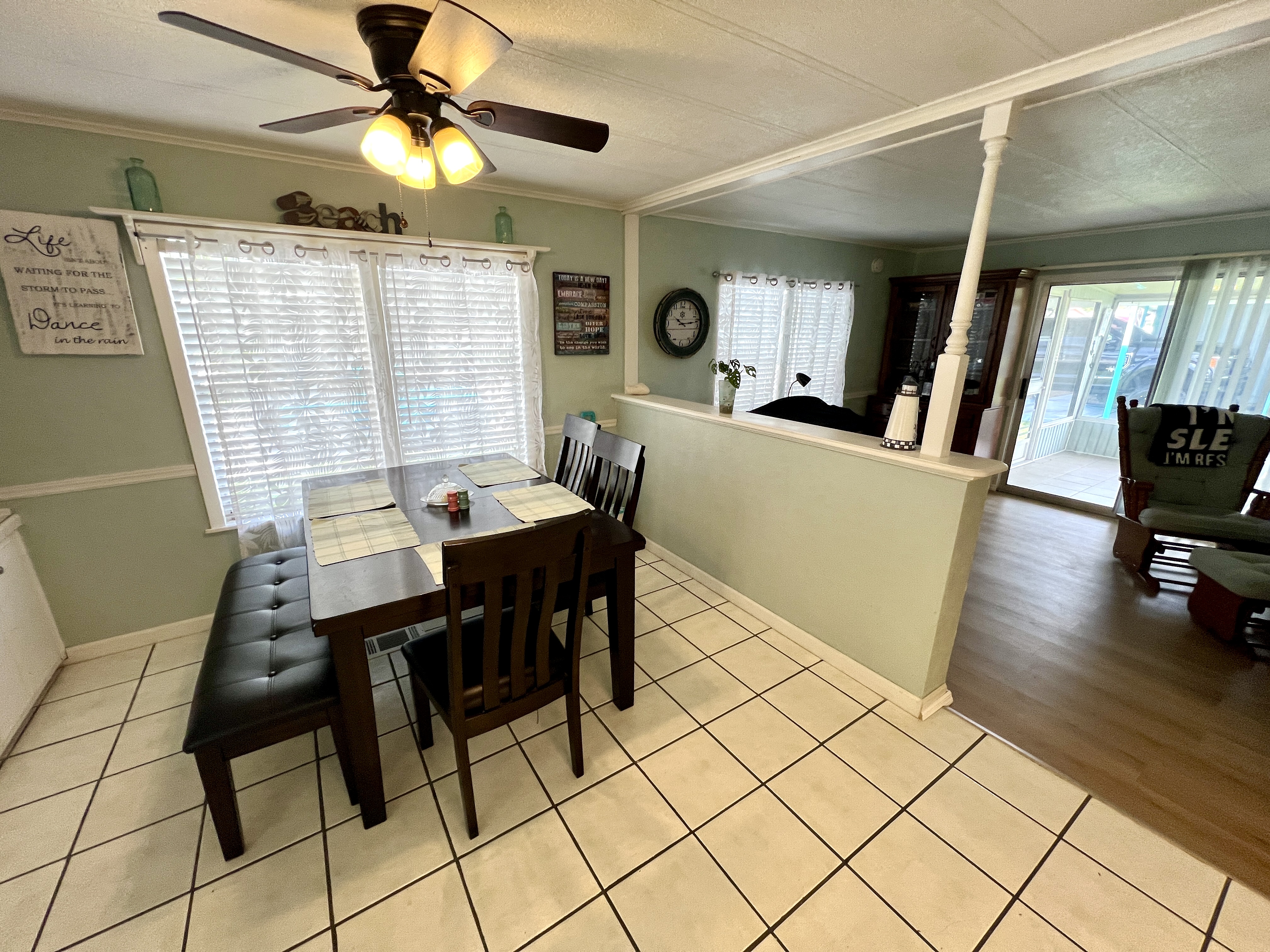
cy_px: 476
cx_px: 635
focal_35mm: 13
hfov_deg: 106.2
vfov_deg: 89.9
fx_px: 477
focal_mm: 1.57
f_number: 1.8
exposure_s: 1/120
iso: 100
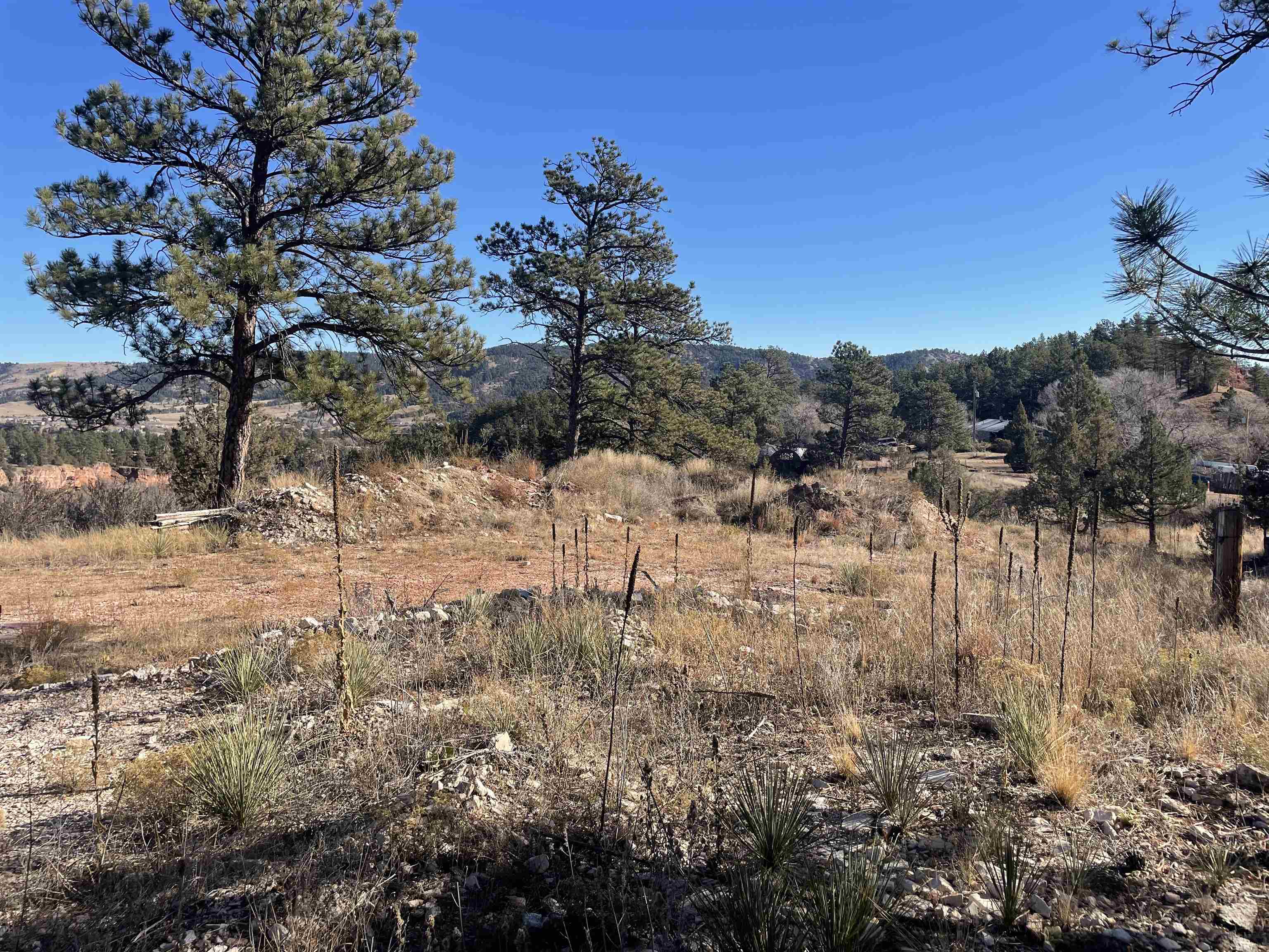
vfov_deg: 53.1
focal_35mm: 26
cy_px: 476
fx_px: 953
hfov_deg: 67.3
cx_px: 634
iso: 32
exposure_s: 1/2398
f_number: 1.6
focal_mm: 4.2
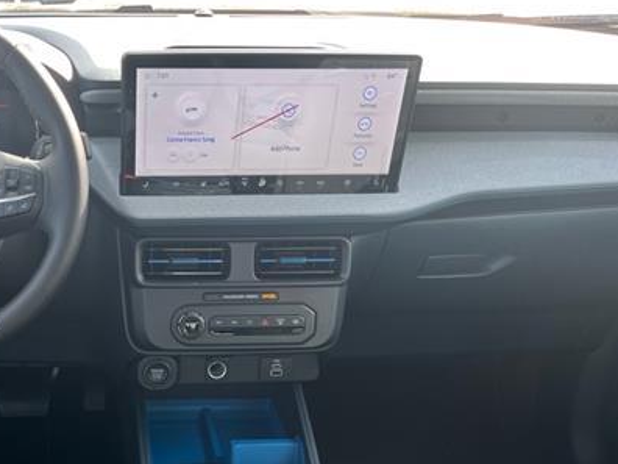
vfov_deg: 33.7
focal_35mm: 42
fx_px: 750
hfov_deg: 42.9
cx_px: 130
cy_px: 342
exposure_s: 1/122
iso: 50
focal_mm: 5.1
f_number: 1.6
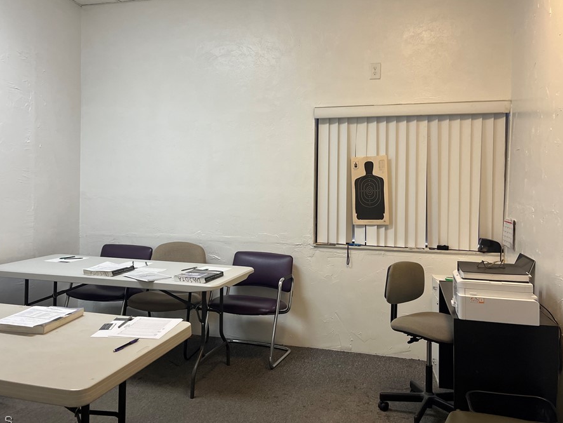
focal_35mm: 30
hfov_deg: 59.9
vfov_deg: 46.8
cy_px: 192
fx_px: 488
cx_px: 260
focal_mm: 5.1
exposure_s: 1/120
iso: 125
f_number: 1.6
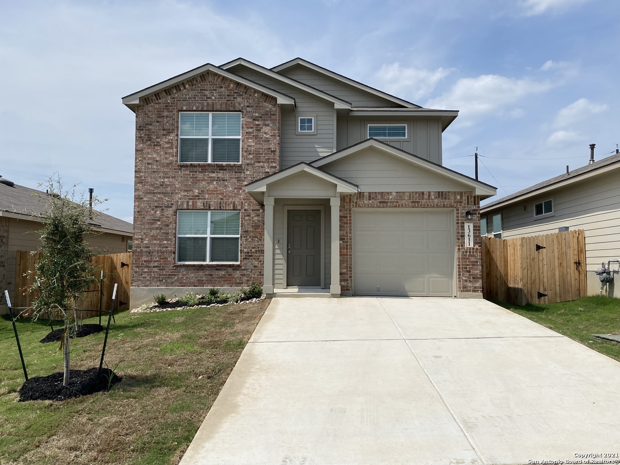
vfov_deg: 53.1
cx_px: 310
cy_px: 232
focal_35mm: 26
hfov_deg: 67.3
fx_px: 466
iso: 32
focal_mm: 4.25
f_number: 1.8
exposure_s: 1/6061
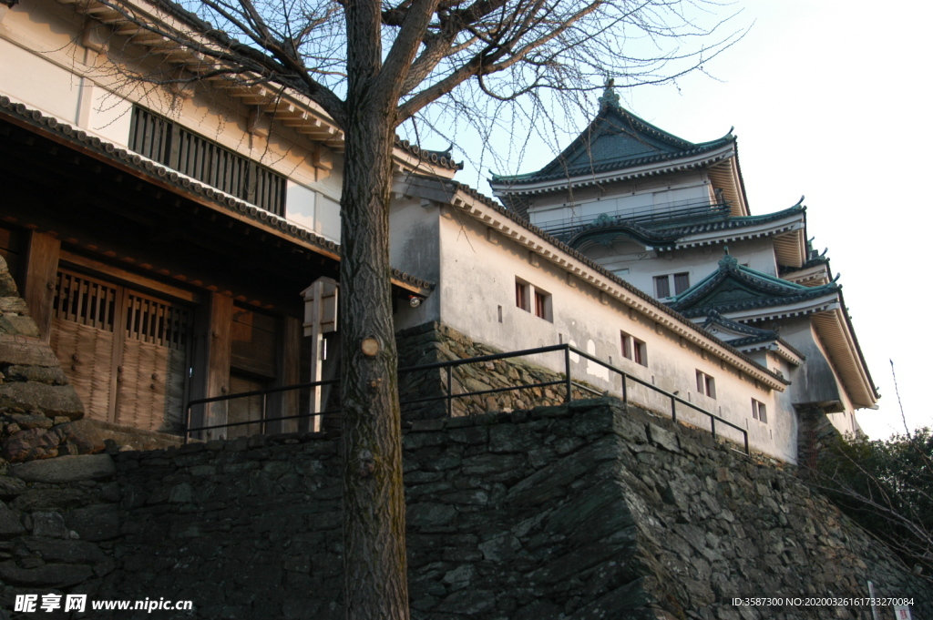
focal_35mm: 36
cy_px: 310
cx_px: 466
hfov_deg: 53.2
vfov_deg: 36.8
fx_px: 932
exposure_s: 1/160
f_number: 6.3
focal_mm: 24
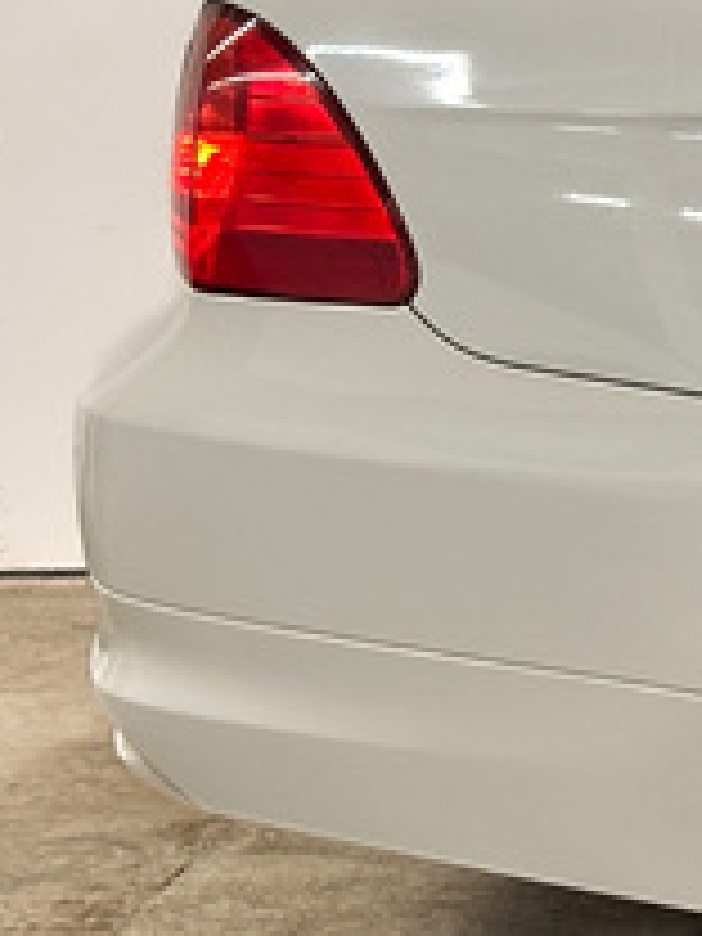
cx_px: 1436
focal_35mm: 150
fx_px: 4056
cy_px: 216
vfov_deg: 13.1
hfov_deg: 9.2
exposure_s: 1/50
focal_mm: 6.86
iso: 100
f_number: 1.8
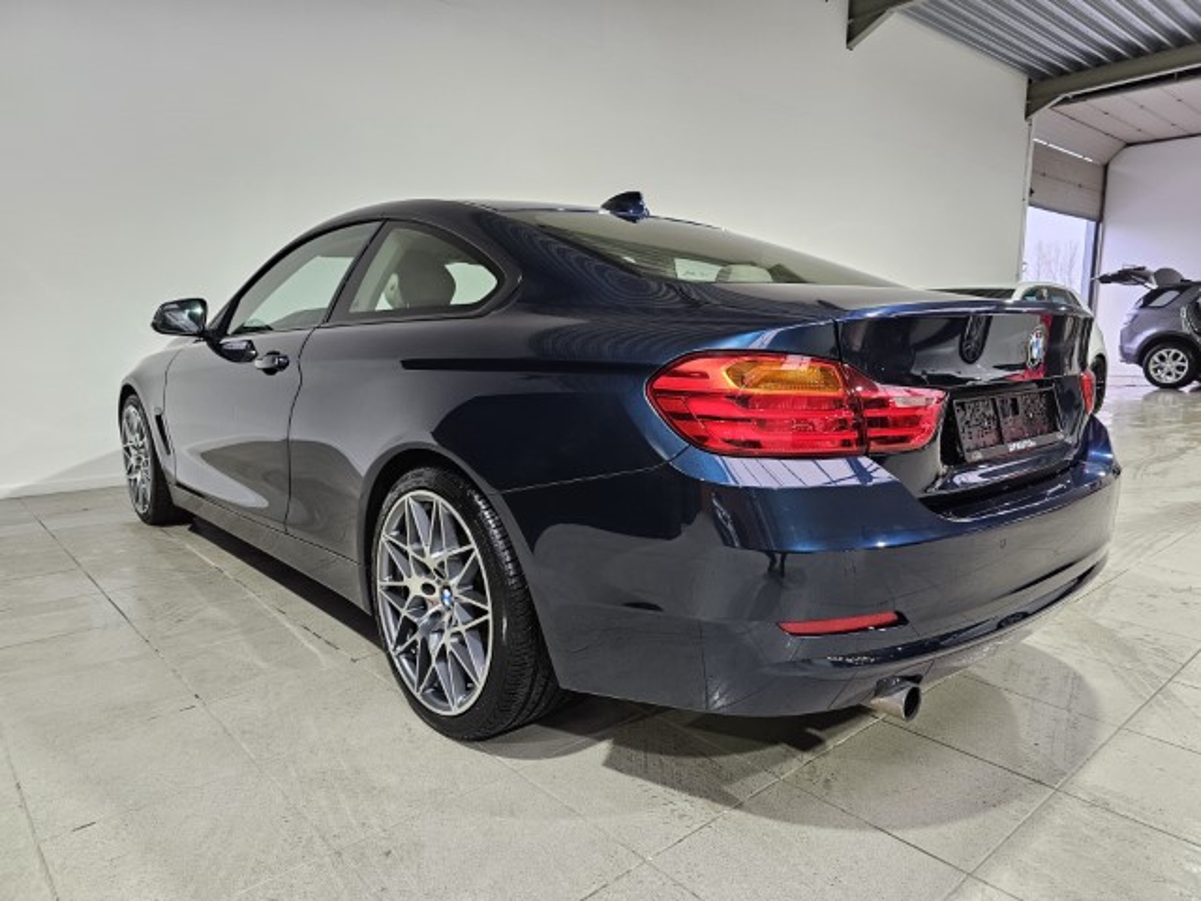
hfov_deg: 73.9
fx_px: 798
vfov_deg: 58.9
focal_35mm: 23
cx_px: 600
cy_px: 450
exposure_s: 1/100
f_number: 1.7
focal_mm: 6.3
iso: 160
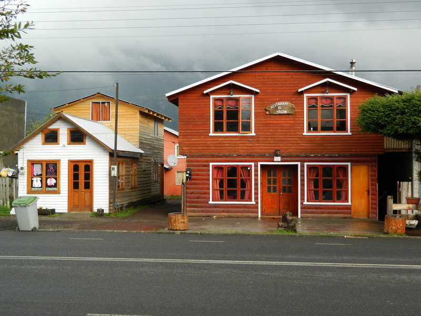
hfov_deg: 40.4
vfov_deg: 30.9
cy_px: 158
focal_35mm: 47
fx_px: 572
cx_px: 210
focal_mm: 8.4
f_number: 3.6
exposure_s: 1/125
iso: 80
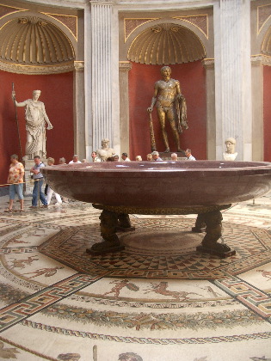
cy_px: 180
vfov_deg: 52.6
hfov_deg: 40.7
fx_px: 365
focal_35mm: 35
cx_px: 136
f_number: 2.6
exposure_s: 1/13
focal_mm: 5.8
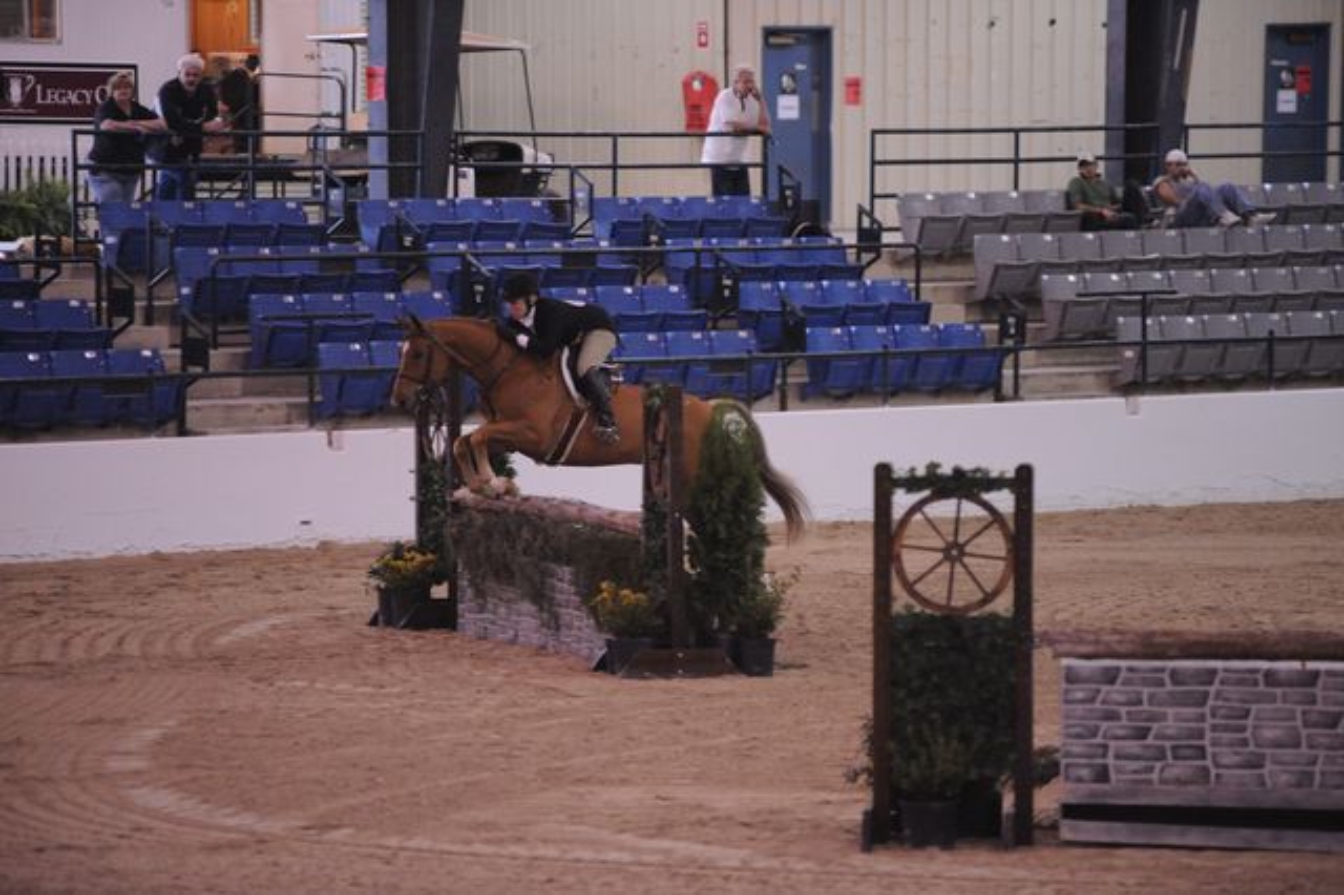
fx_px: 7462
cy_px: 448
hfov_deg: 10.3
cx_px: 672
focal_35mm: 200
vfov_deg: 6.9
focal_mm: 200
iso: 5000
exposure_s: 1/400
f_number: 2.8
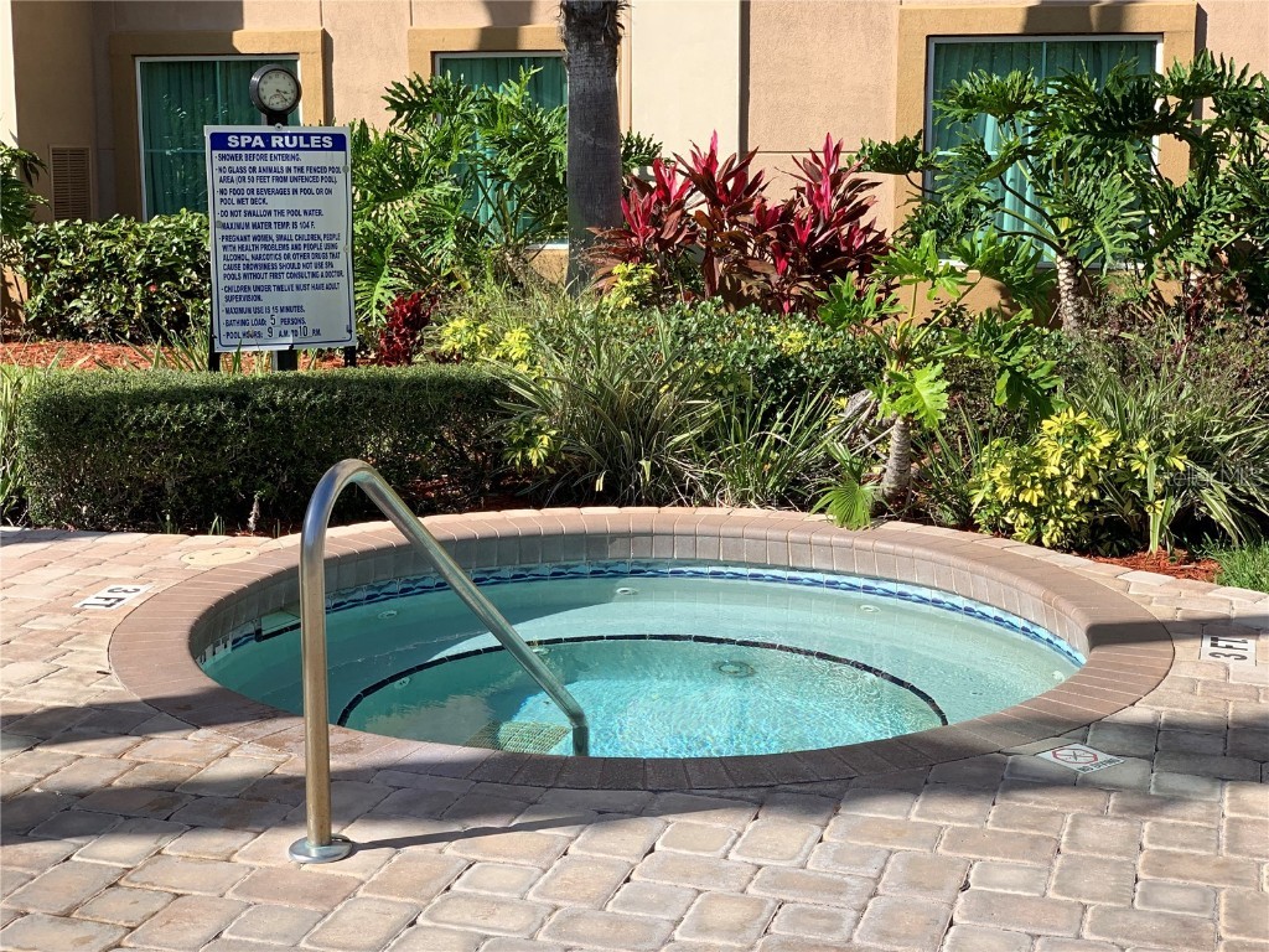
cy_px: 476
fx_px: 1906
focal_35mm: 52
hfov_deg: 36.8
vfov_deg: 28.0
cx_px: 634
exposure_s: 1/799
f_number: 2.4
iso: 16
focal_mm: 6
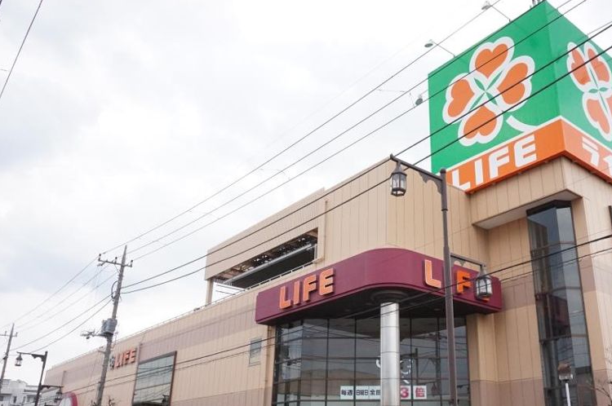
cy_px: 240
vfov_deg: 40.1
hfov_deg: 57.2
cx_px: 375
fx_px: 554
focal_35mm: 33
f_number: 10
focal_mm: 17
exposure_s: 1/1600
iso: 3200
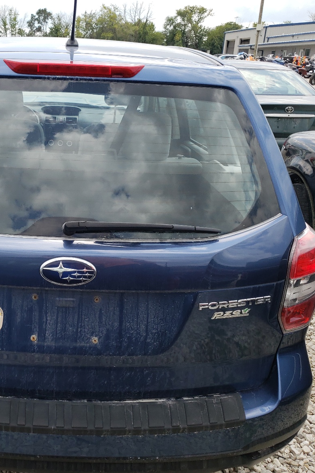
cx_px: 62
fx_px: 485
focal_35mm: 37
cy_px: 241
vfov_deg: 51.9
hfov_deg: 34.8
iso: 50
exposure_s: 1/1667
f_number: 1.5
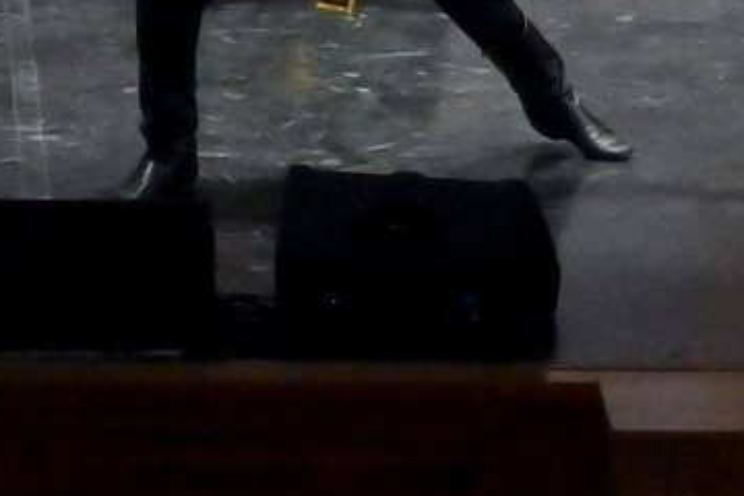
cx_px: 1145
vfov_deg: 2.6
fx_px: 11014
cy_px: -276
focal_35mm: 533
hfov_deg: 3.8
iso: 1600
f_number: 6.3
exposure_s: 1/500
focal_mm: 50
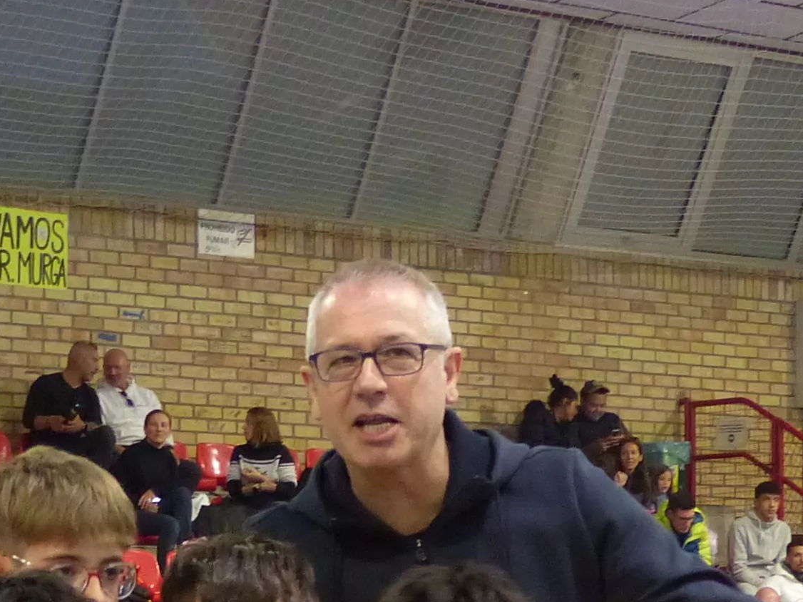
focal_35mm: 167
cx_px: 248
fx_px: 3873
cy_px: 1000
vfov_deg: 8.6
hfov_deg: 11.8
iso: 400
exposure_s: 1/30
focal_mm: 8.4
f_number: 2.8
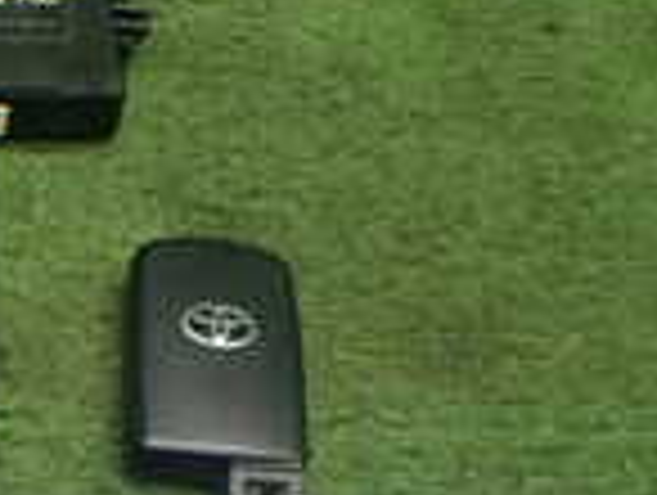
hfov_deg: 14.7
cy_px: 554
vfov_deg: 11.9
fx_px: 2338
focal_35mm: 123
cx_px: -364
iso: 500
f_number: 2.3
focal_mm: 5.4
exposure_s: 1/125
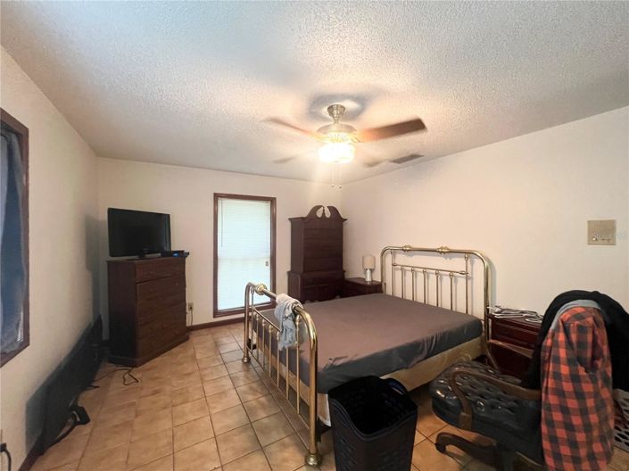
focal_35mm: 13
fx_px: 236
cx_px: 314
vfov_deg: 89.9
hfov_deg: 106.2
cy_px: 236
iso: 640
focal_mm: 1.57
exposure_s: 1/60
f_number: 1.8
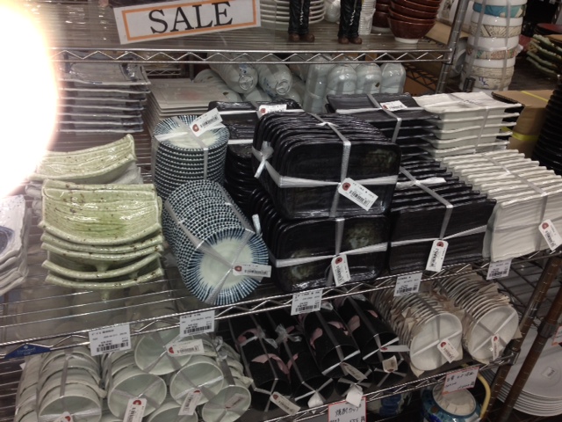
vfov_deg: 42.9
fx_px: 536
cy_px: 211
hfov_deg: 55.4
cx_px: 281
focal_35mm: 33
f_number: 2.4
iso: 50
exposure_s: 1/20
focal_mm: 4.13
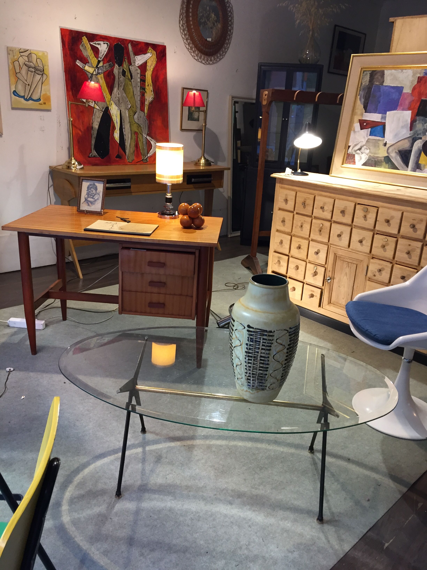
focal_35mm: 29
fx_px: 477
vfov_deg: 61.7
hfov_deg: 48.2
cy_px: 285
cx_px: 214
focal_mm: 4.15
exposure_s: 1/33
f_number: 2.2
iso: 64
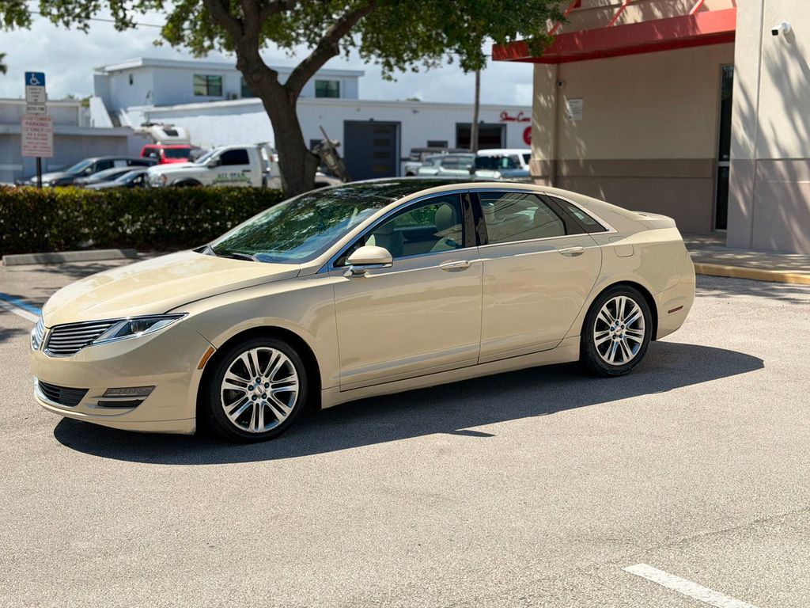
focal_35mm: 48
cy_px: 304
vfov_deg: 30.3
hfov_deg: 39.7
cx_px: 405
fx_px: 1123
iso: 80
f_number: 1.78
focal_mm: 6.76
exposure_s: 1/6024
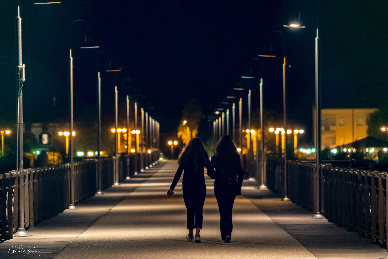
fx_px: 2586
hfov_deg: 8.6
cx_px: 194
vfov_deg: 5.7
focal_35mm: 240
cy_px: 130
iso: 12800
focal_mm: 240
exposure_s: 1/25
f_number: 6.3
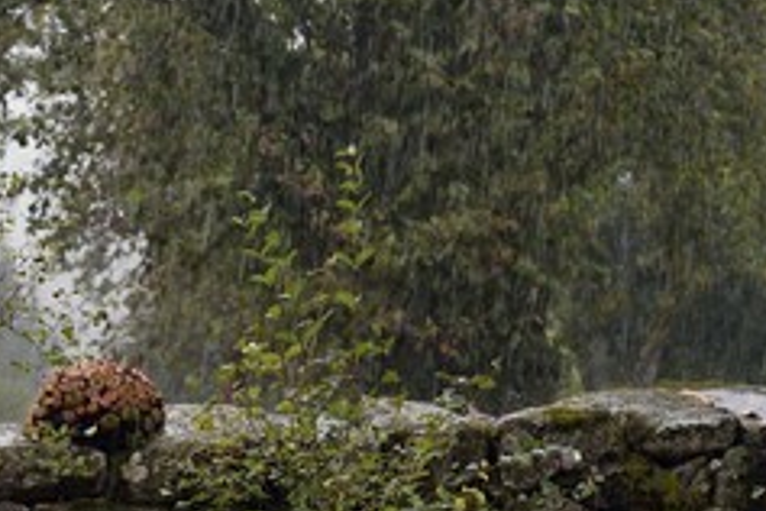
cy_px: 175
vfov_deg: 12.9
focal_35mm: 106
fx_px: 2255
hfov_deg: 19.2
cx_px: 548
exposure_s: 1/200
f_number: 6.3
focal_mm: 60
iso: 1600
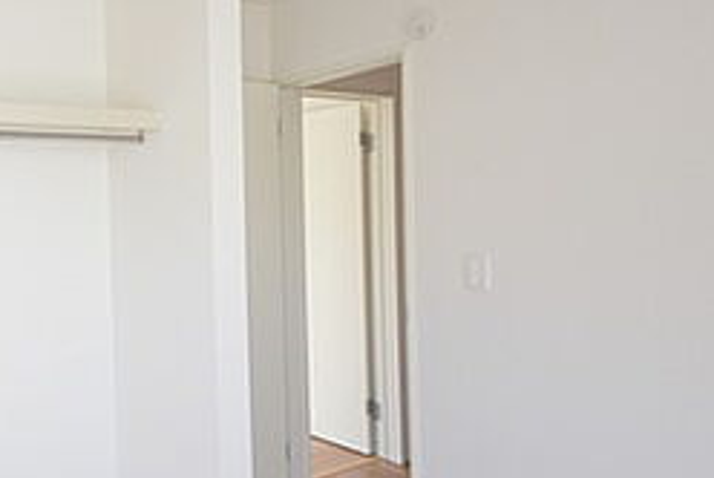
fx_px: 596
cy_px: 222
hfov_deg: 55.4
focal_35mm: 30
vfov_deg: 43.7
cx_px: 101
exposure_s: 1/125
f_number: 5.6
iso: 400
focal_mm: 8
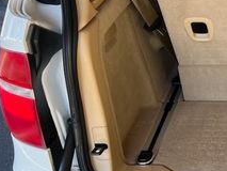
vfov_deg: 18.9
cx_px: 322
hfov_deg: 21.7
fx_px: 512
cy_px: 95
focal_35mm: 78
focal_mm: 5.7
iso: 40
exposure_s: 1/178
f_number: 1.5
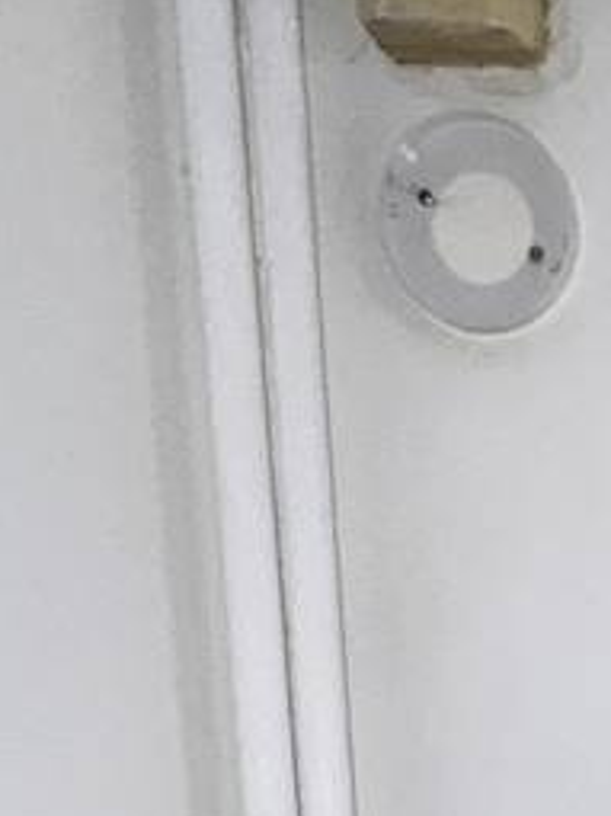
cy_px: 1245
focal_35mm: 66
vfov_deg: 23.3
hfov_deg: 17.3
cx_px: 1155
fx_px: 1555
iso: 100
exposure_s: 1/120
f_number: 2.2
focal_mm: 2.22
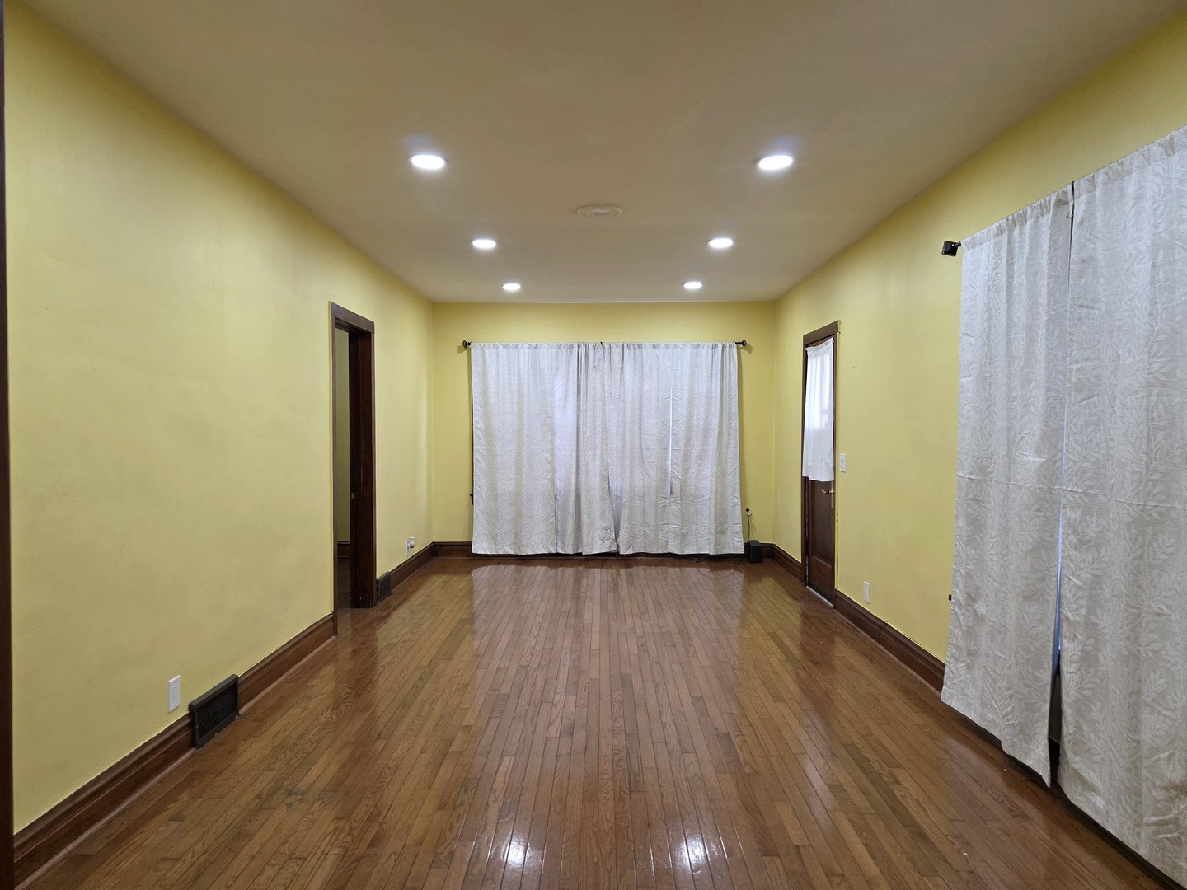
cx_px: 594
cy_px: 445
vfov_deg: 58.9
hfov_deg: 73.9
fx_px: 789
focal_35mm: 23
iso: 320
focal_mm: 6.3
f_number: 1.7
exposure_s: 1/120
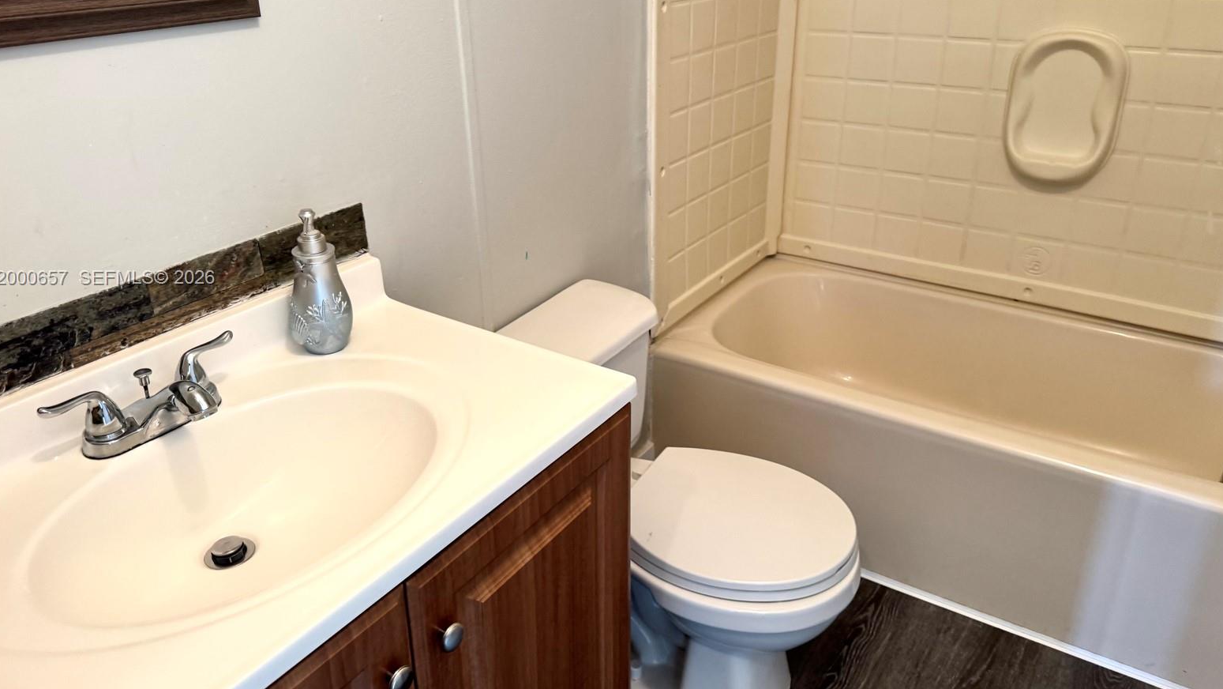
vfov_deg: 42.7
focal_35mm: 27
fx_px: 876
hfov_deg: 69.8
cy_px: 279
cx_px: 601
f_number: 1.78
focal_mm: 6.76
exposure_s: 1/60
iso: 200
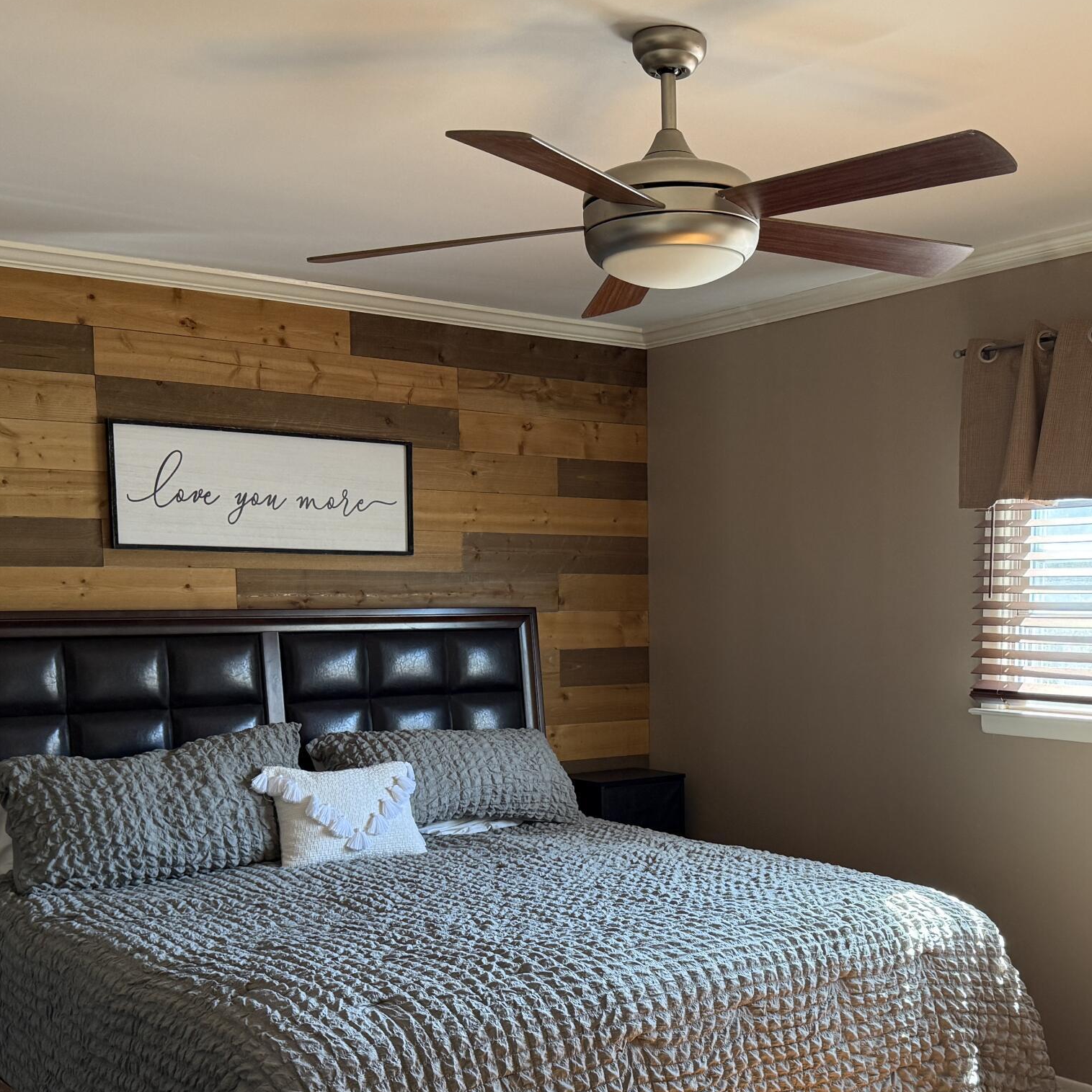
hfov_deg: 39.8
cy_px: 732
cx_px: 665
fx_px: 1499
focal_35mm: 42
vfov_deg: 39.5
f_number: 1.78
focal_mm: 6.76
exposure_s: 1/67
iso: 200
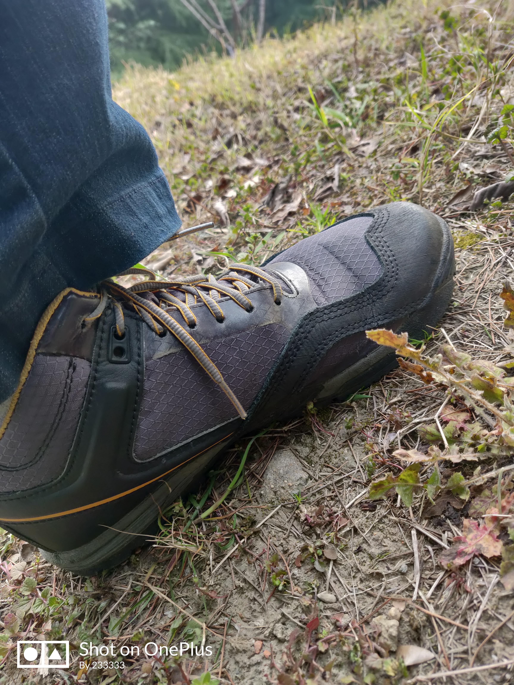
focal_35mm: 25
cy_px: 342
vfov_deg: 69.4
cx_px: 257
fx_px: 495
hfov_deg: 54.9
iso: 400
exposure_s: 1/50
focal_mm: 4.25
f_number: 1.7
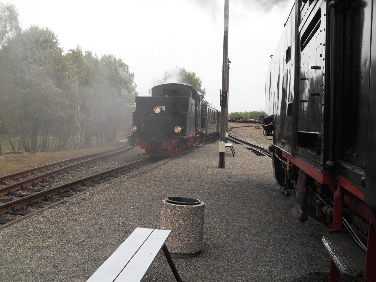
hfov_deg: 52.6
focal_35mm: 35
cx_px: 188
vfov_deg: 40.7
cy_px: 141
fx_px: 380
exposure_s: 1/180
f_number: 2.8
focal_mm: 6.2
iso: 100
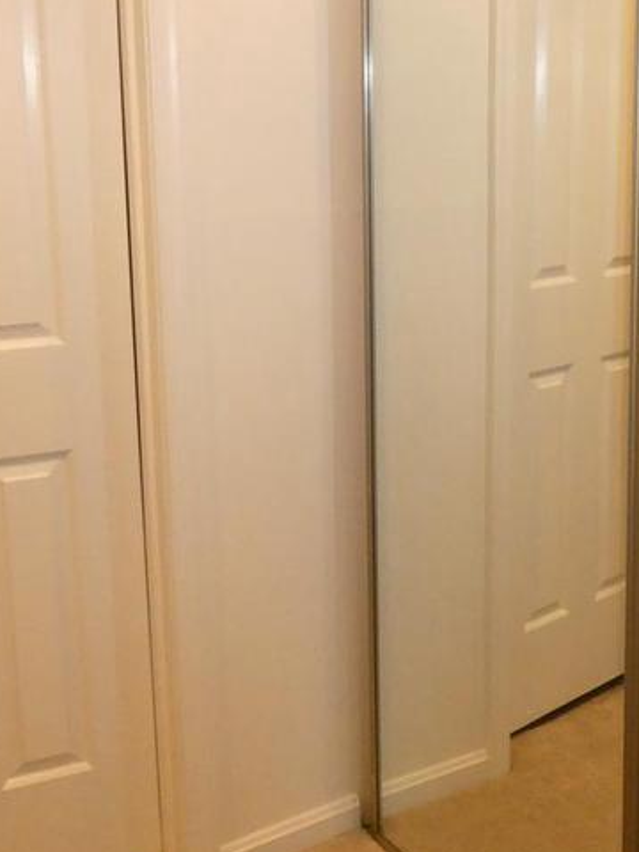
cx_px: 621
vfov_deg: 35.1
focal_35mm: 54
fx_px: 1329
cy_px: 272
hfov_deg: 25.8
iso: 800
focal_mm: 4.3
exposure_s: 1/60
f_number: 3.3
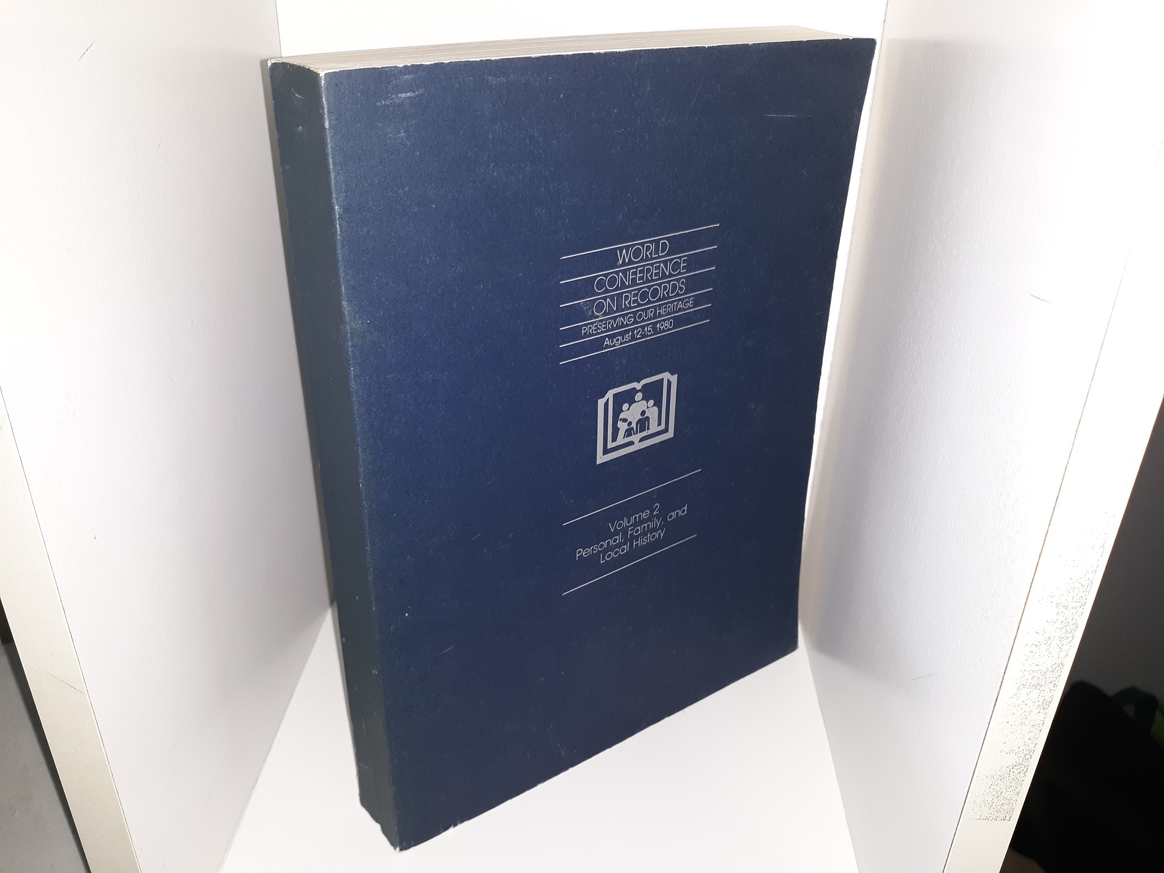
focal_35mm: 28
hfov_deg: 63.4
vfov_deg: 49.7
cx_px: 582
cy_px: 436
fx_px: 942
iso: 64
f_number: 1.7
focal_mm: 3.7
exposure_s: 1/60
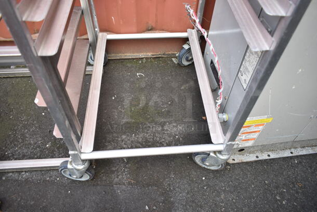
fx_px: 238
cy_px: 106
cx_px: 158
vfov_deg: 48.0
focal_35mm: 27
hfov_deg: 67.3
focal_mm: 18
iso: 560
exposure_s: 1/125
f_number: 3.5
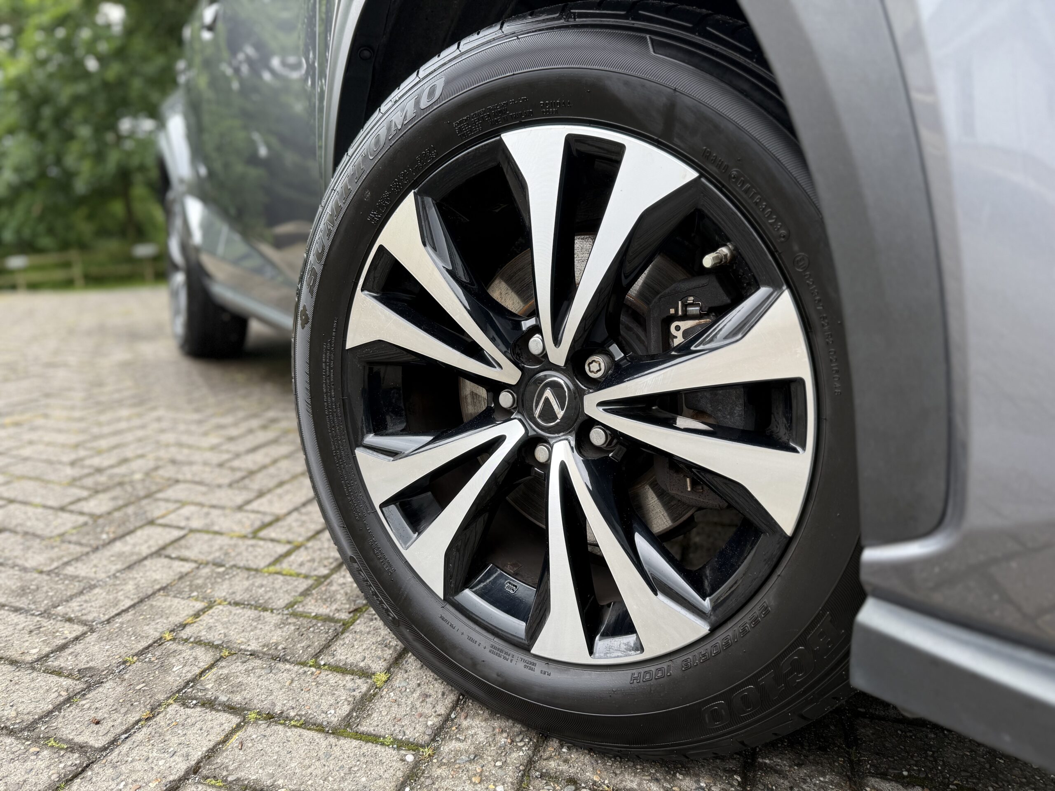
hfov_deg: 71.6
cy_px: 396
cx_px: 528
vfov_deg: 56.8
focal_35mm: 24
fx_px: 731
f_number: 1.78
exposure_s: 1/501
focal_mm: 6.76
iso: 80
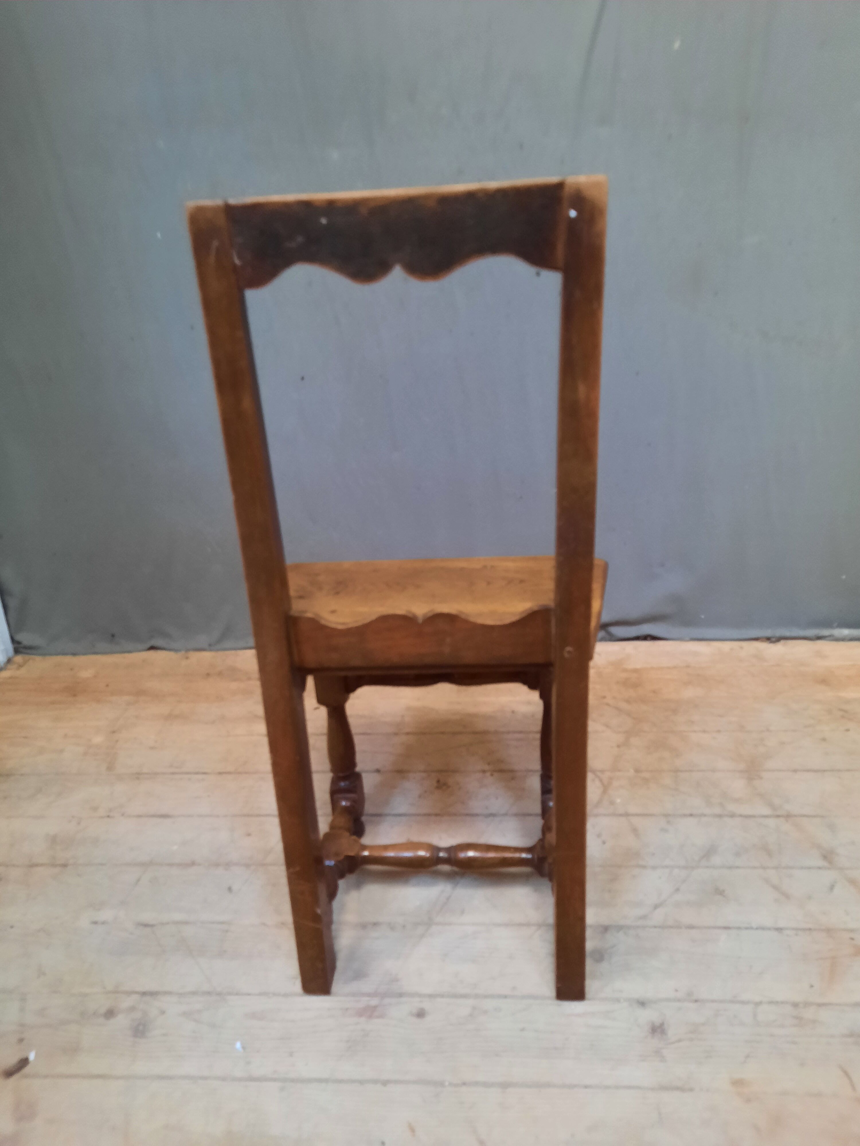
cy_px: 573
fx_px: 828
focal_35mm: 25
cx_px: 430
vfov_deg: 69.4
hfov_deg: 54.9
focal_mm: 4.6
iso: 400
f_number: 2
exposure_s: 1/25
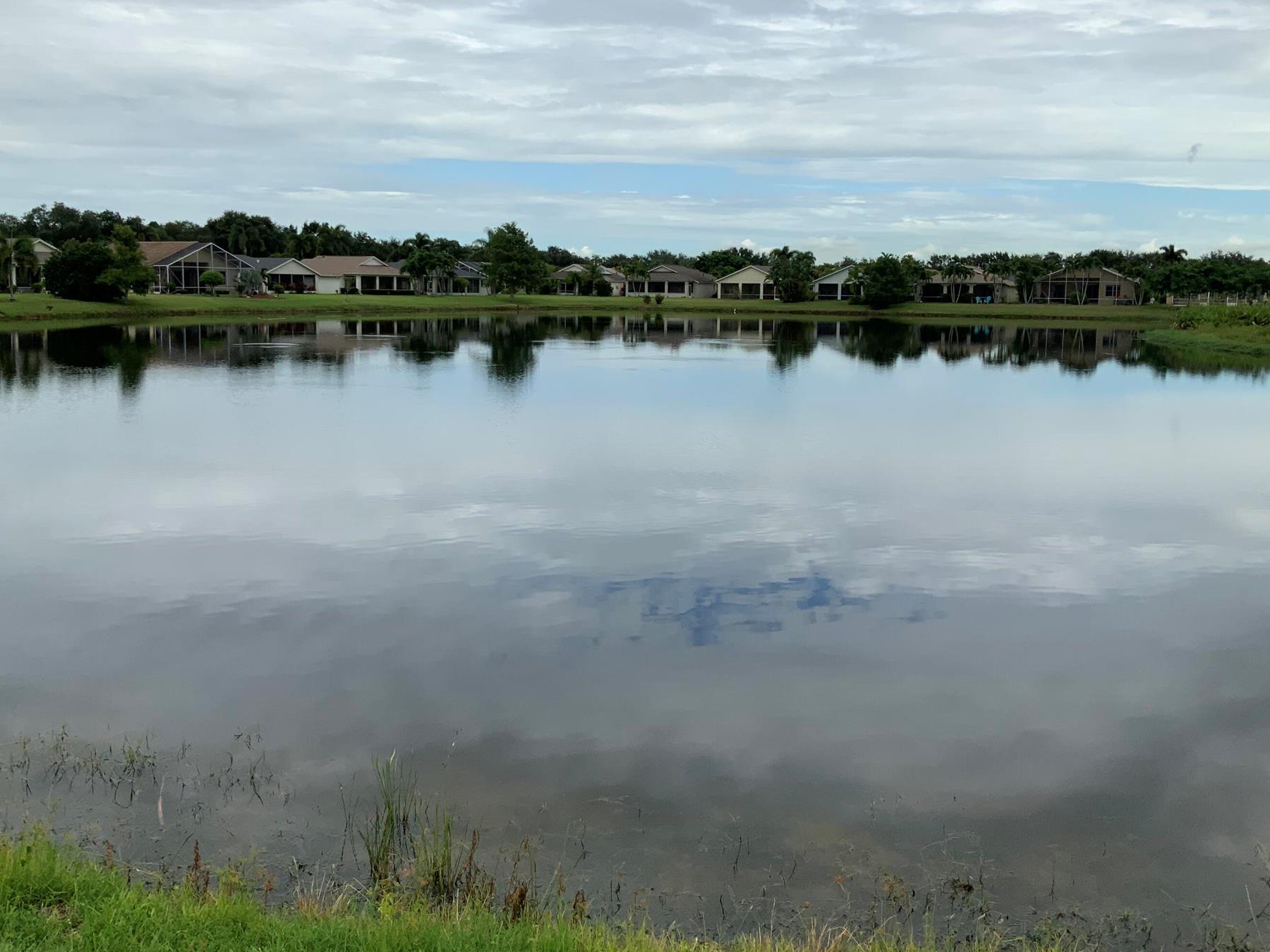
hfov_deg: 55.4
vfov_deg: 42.9
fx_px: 1211
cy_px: 414
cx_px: 644
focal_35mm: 33
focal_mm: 3
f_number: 1.8
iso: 16
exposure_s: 1/2320
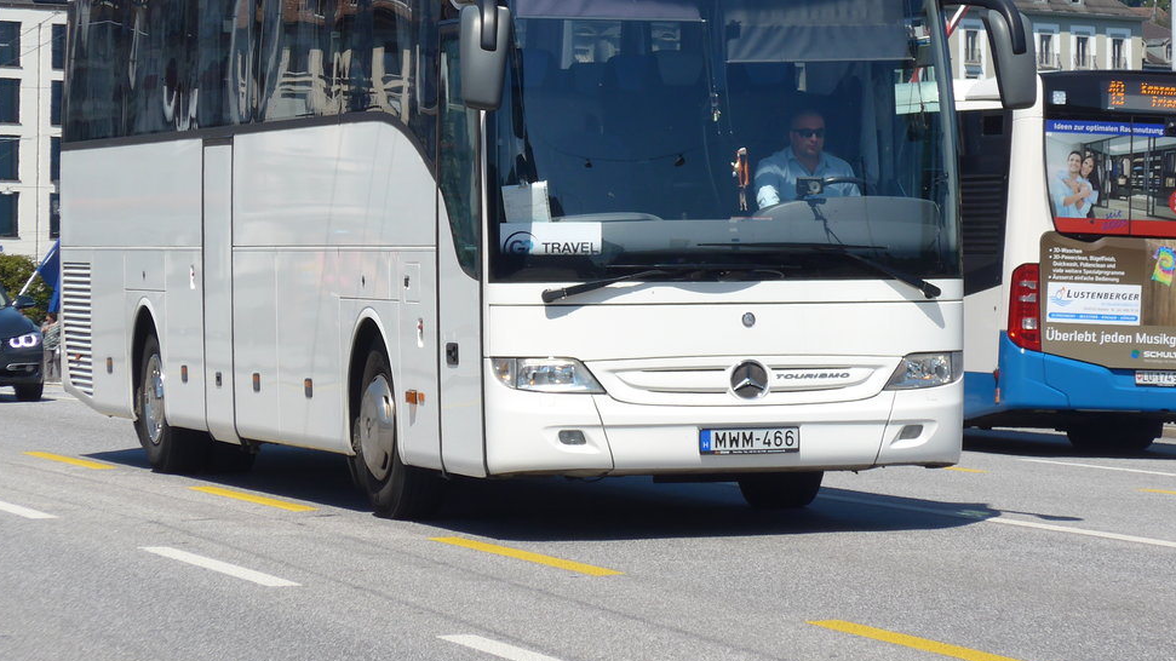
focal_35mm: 167
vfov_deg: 7.3
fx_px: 5207
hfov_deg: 12.9
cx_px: 576
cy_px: 138
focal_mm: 24.3
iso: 80
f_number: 5.2
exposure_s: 1/500
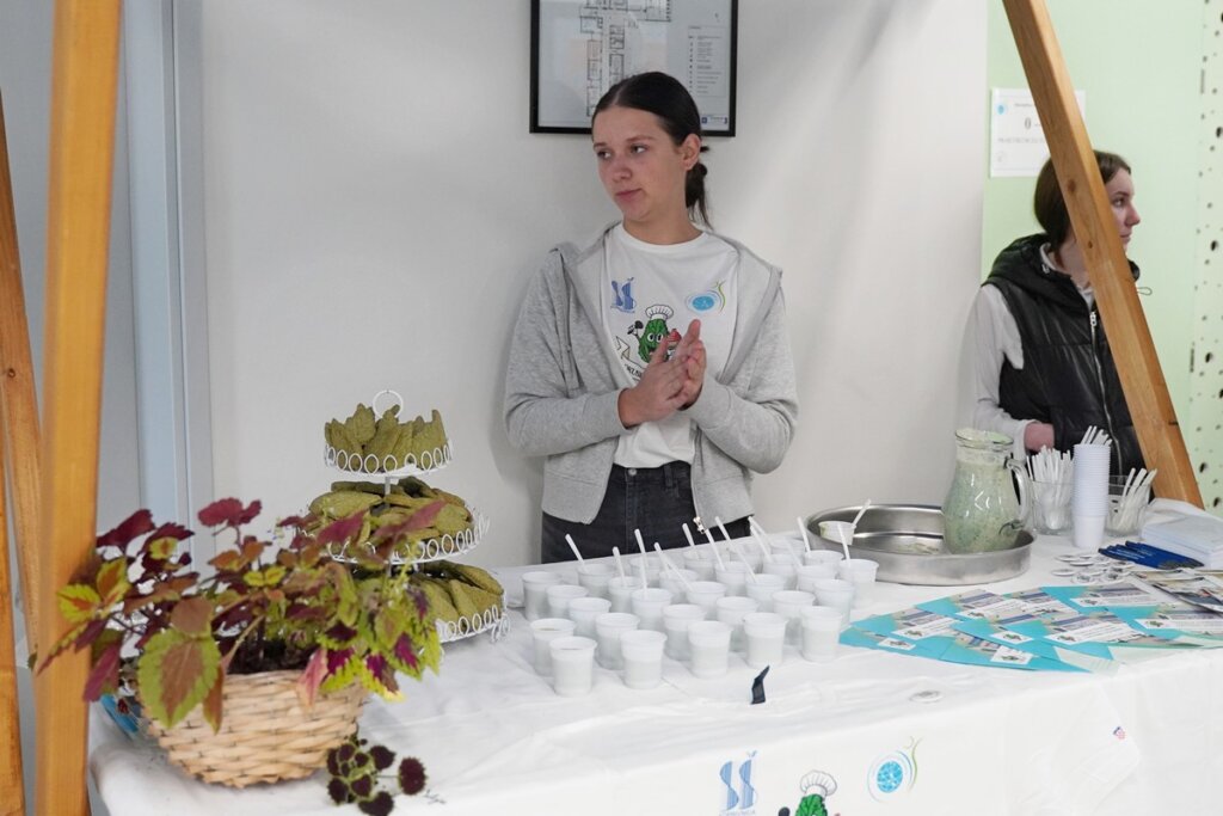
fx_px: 1478
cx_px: 612
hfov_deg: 45.0
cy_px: 408
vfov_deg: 30.9
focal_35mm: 44
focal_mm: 29
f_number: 2.8
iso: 1250
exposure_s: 1/125
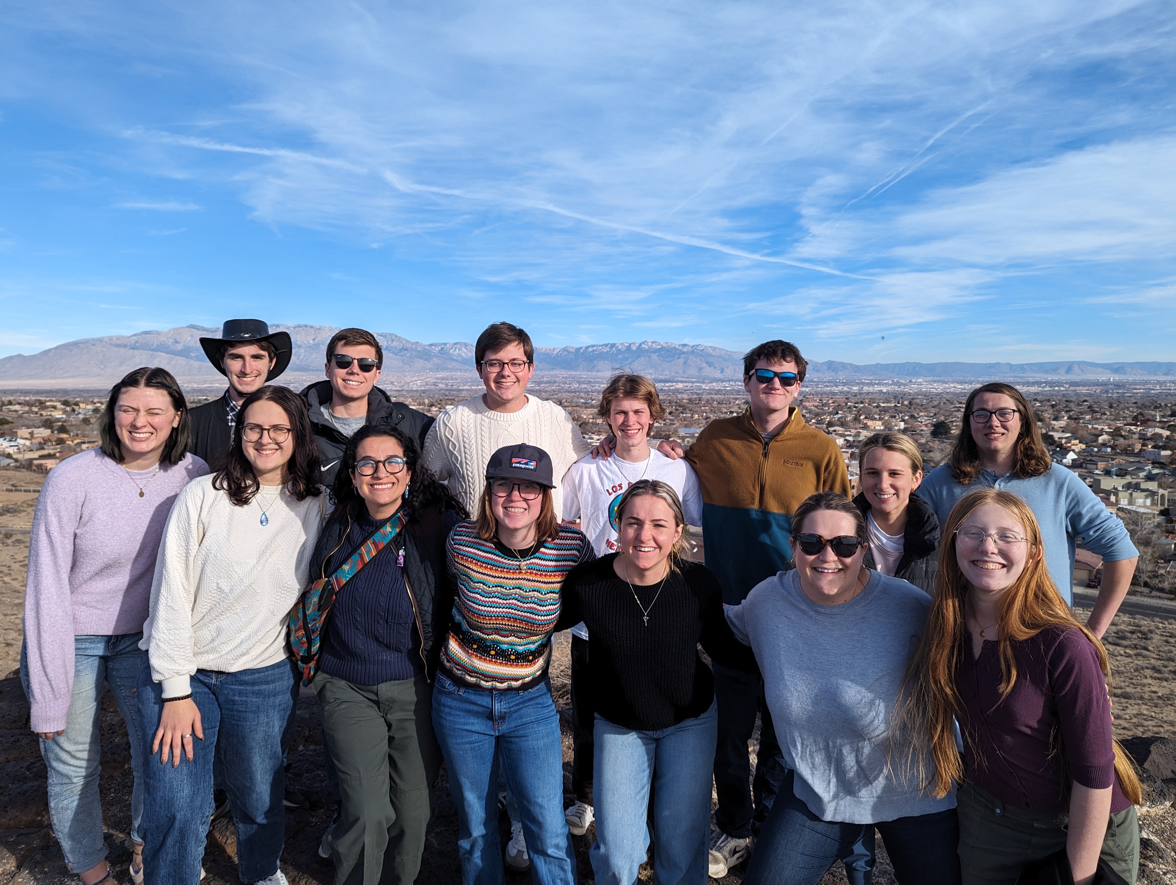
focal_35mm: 24
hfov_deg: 71.5
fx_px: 816
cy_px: 442
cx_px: 588
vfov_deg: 56.9
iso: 46
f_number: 1.85
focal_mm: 6.81
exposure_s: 1/1855
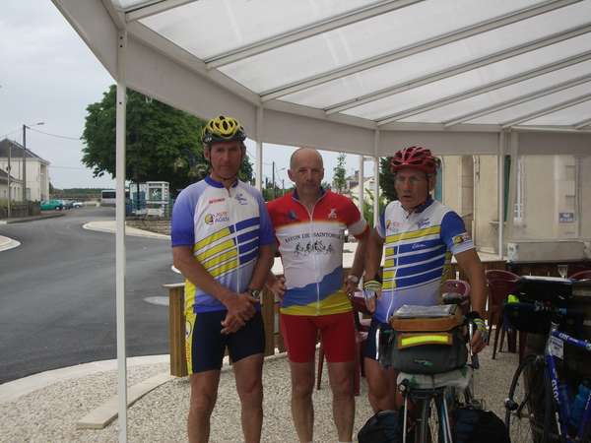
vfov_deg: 35.1
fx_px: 700
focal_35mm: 41
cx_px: 296
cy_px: 222
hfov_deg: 45.8
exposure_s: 1/400
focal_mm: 6.8
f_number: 2.8
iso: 80
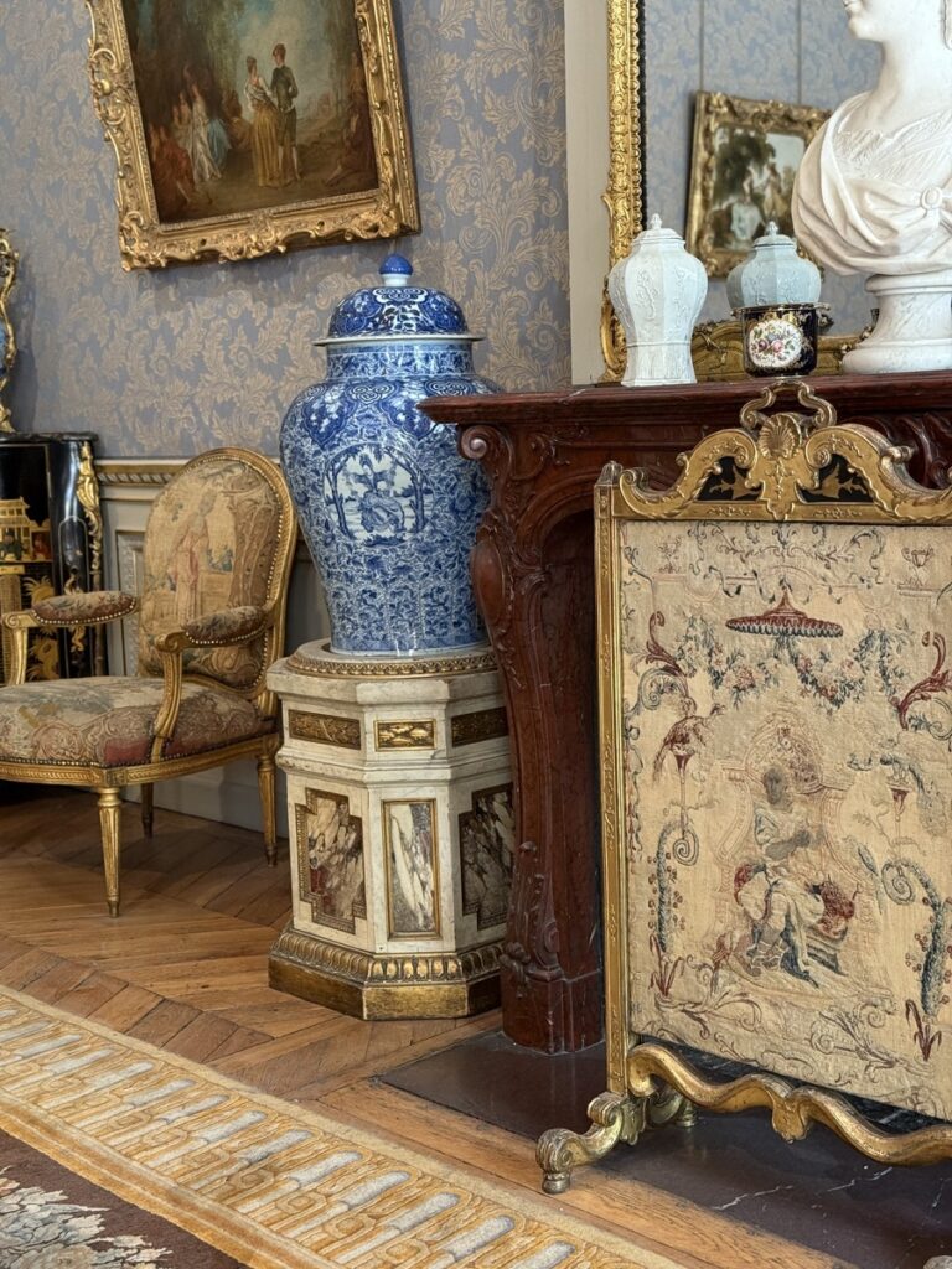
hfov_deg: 30.3
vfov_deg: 39.7
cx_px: 476
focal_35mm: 48
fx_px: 1760
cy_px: 634
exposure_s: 1/50
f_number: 1.78
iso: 250
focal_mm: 6.76
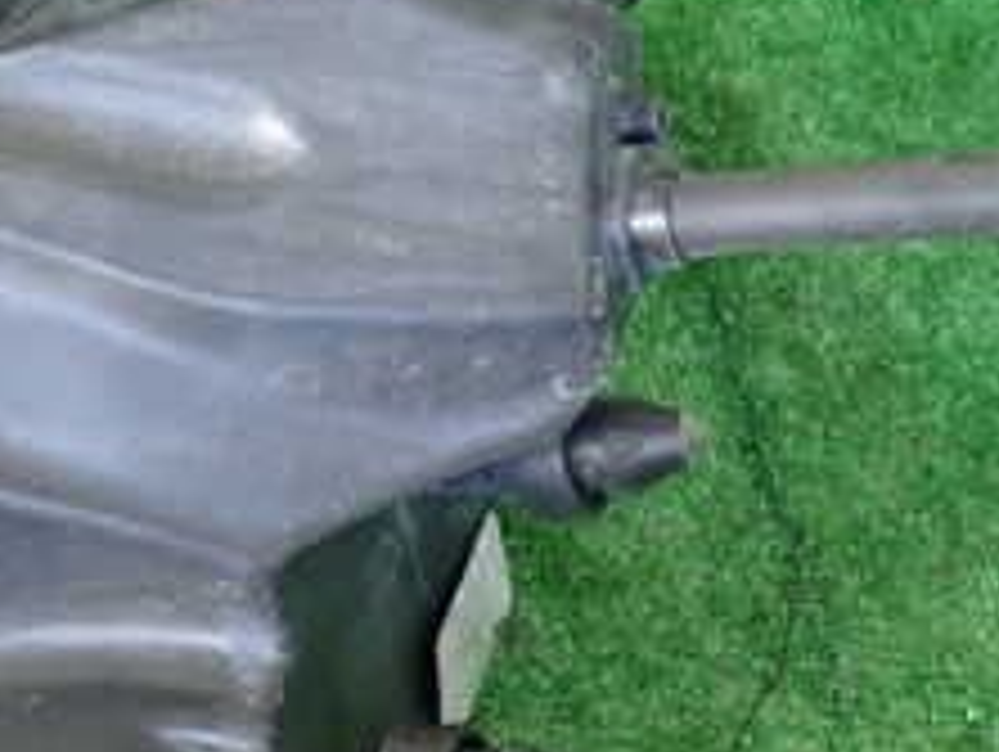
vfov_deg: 18.2
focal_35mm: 81
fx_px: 2340
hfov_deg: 22.4
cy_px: 225
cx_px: -166
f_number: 2.3
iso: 200
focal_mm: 5.4
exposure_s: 1/30
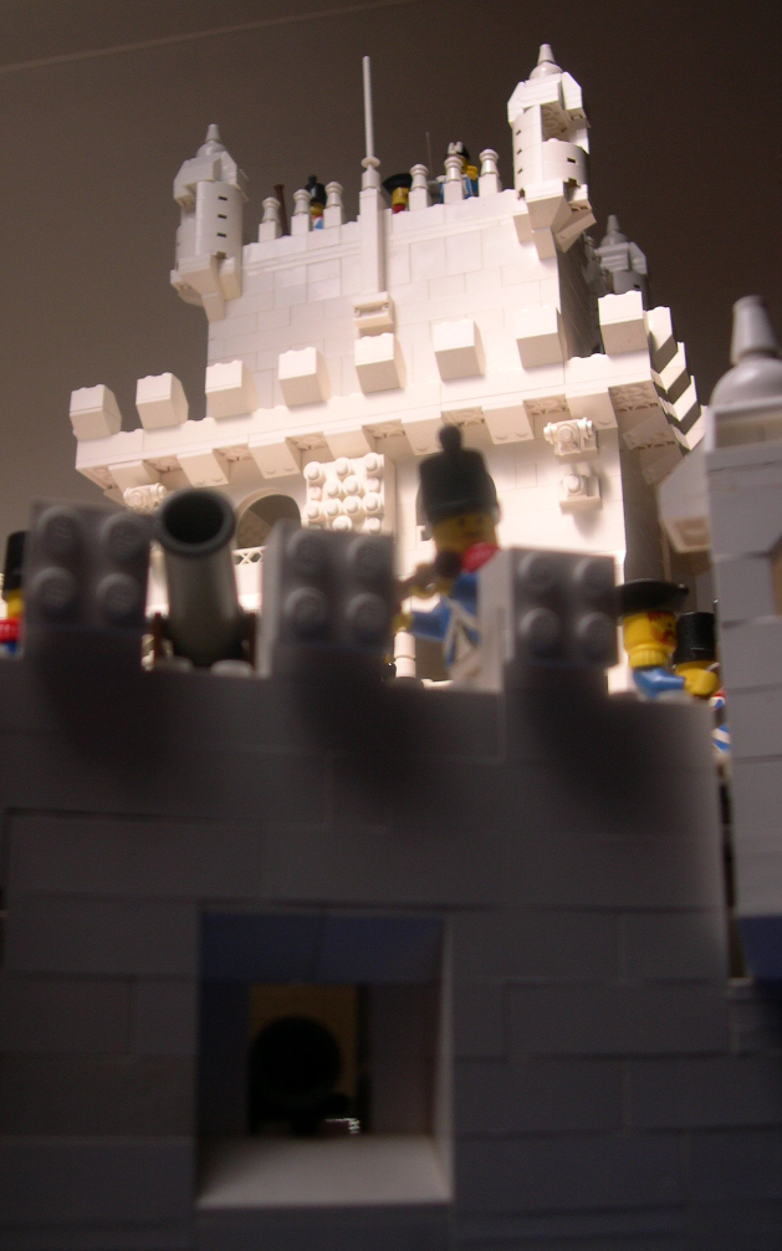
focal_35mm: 41
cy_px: 618
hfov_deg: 31.2
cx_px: 329
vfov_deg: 48.2
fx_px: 1398
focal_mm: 8
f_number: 2.8
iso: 100
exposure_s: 1/538
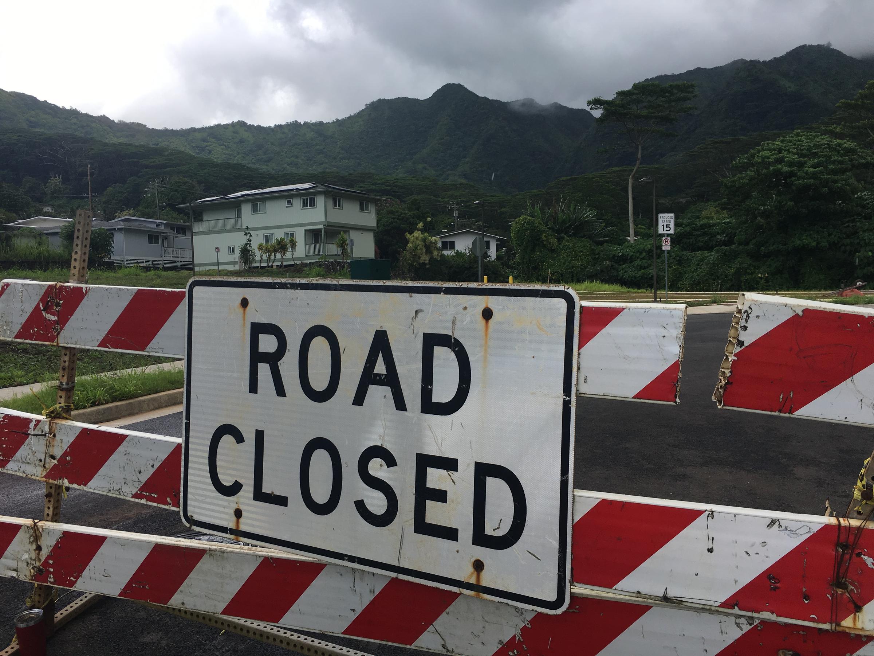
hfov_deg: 61.7
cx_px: 437
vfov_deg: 48.2
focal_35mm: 29
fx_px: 732
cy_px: 328
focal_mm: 4.15
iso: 25
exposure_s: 1/884
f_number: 2.2
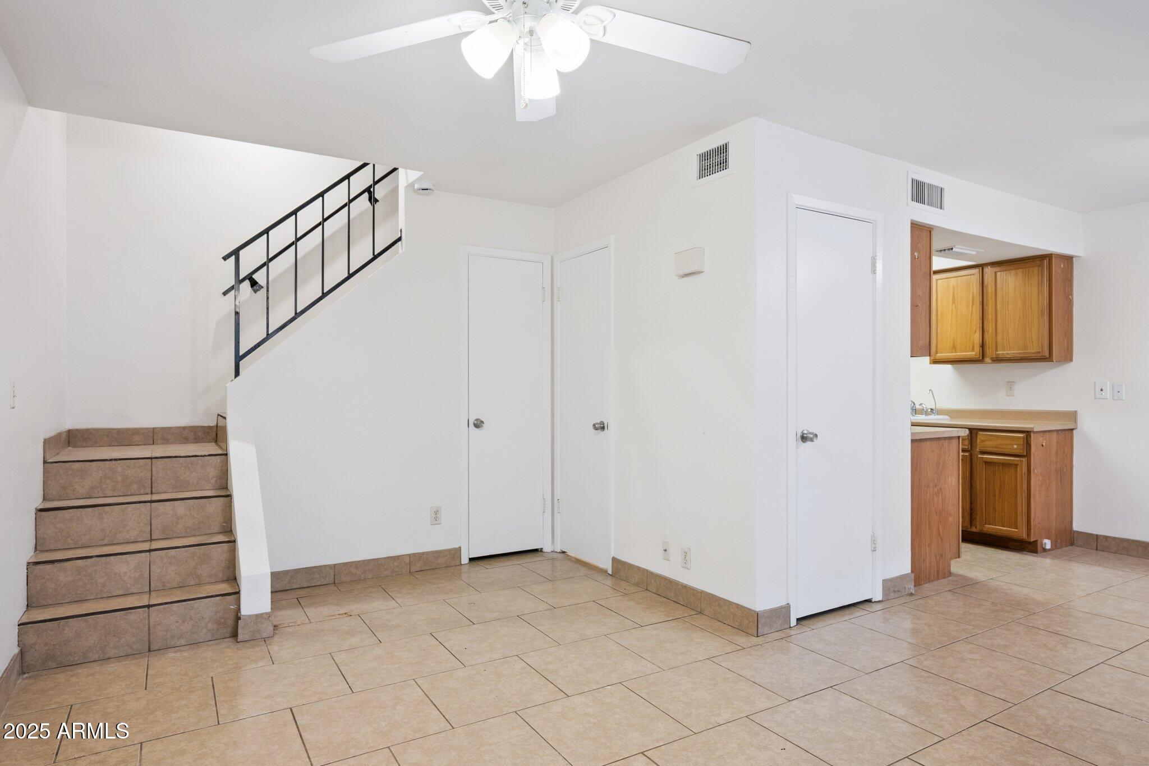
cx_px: 574
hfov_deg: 82.6
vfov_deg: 60.7
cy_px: 383
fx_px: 654
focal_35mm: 20
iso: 320
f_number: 8
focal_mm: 20.5
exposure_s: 1/6
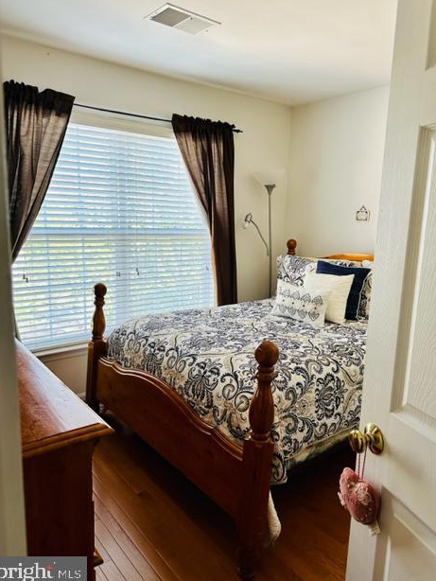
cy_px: 286
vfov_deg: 69.4
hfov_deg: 54.9
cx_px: 216
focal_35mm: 25
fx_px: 420
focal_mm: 6.86
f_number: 1.78
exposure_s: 1/121
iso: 125
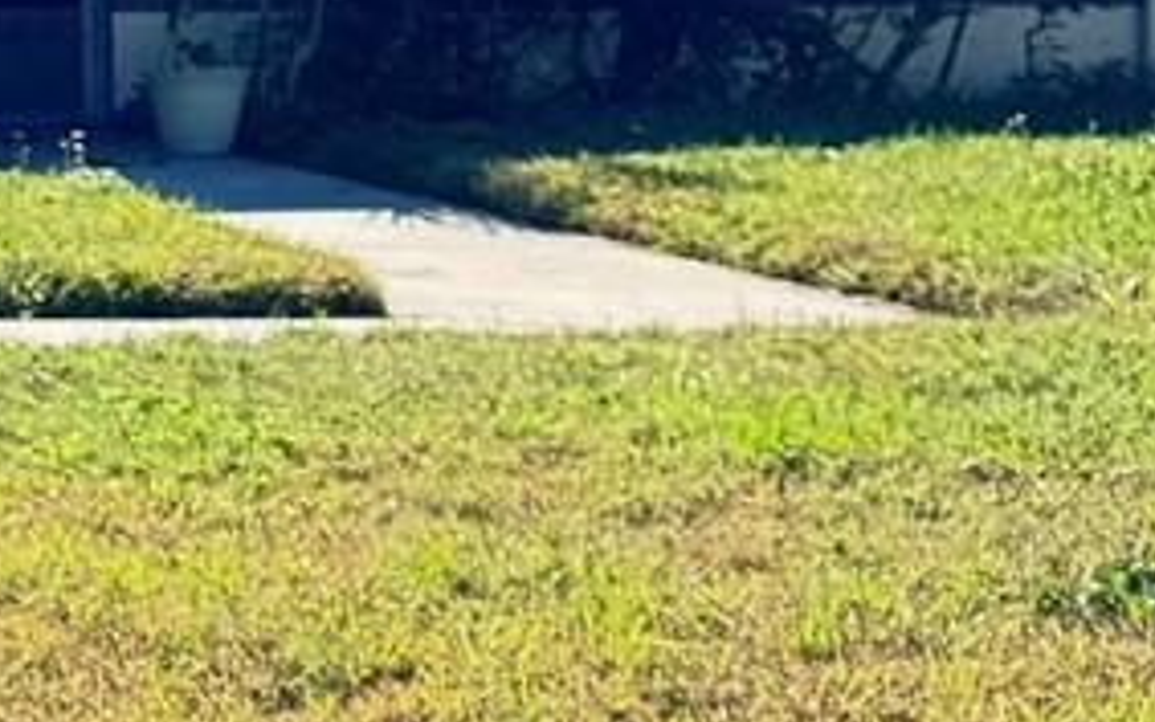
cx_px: -980
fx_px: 4534
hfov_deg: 13.0
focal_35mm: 144
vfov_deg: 9.0
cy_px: -184
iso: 80
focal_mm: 6.76
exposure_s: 1/1721
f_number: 1.78
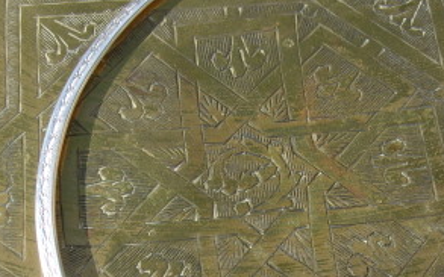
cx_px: 232
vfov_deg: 15.9
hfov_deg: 25.5
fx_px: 980
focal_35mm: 81
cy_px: 265
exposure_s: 1/320
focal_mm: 5.8
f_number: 5.6
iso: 80
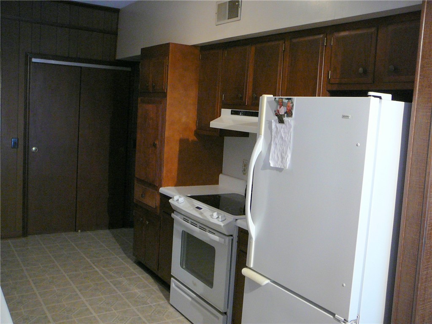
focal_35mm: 35
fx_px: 437
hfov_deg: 52.6
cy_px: 162
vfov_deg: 40.7
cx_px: 216
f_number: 2.8
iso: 200
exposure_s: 1/8
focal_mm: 5.2
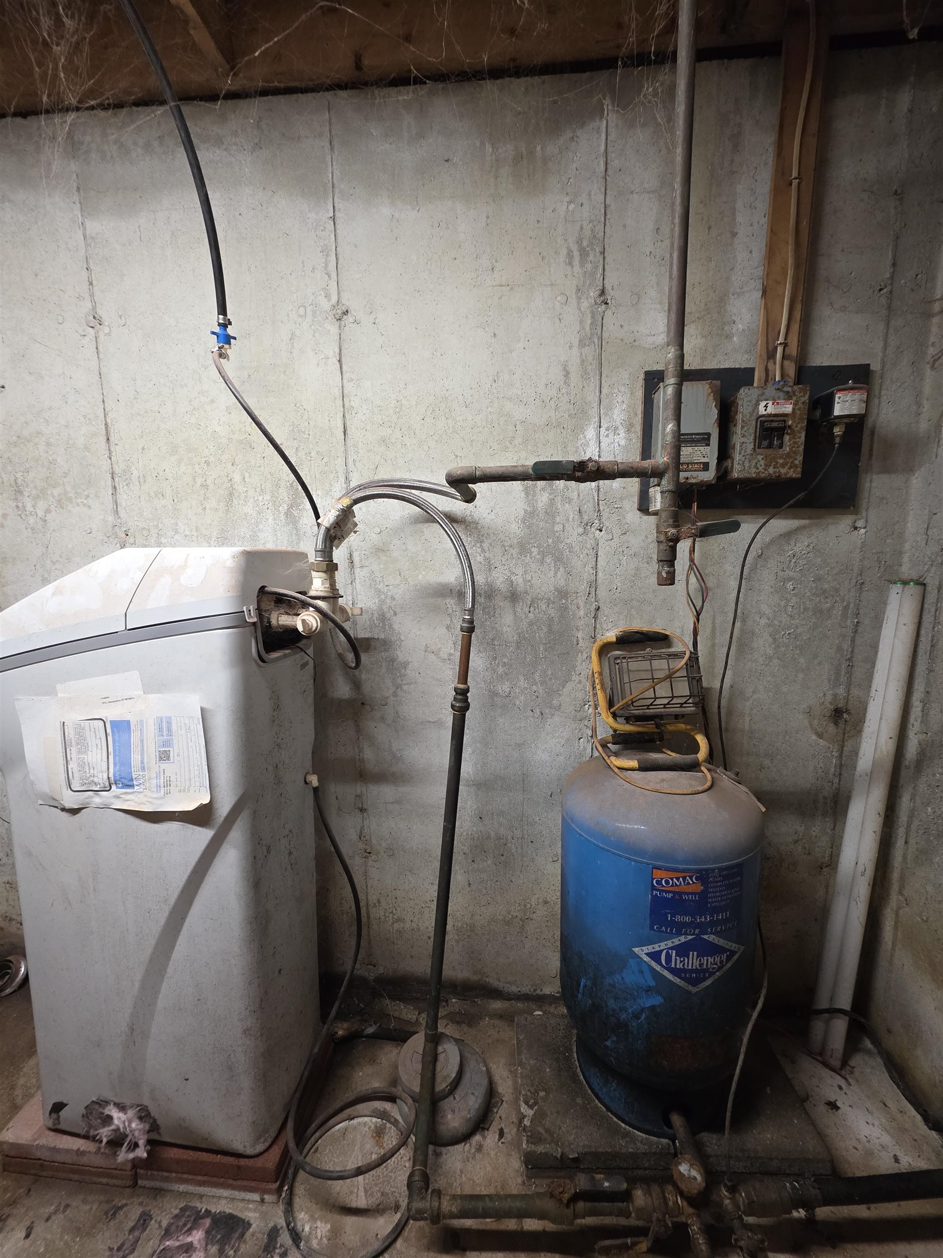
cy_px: 629
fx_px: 472
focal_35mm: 13
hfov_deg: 89.9
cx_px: 472
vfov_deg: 106.2
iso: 320
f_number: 1.9
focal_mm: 2.2
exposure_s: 1/60
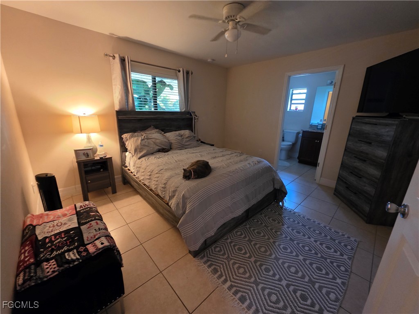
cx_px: 210
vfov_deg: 89.9
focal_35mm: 13
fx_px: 157
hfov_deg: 106.2
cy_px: 157
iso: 640
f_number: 1.9
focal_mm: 2.2
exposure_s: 1/60
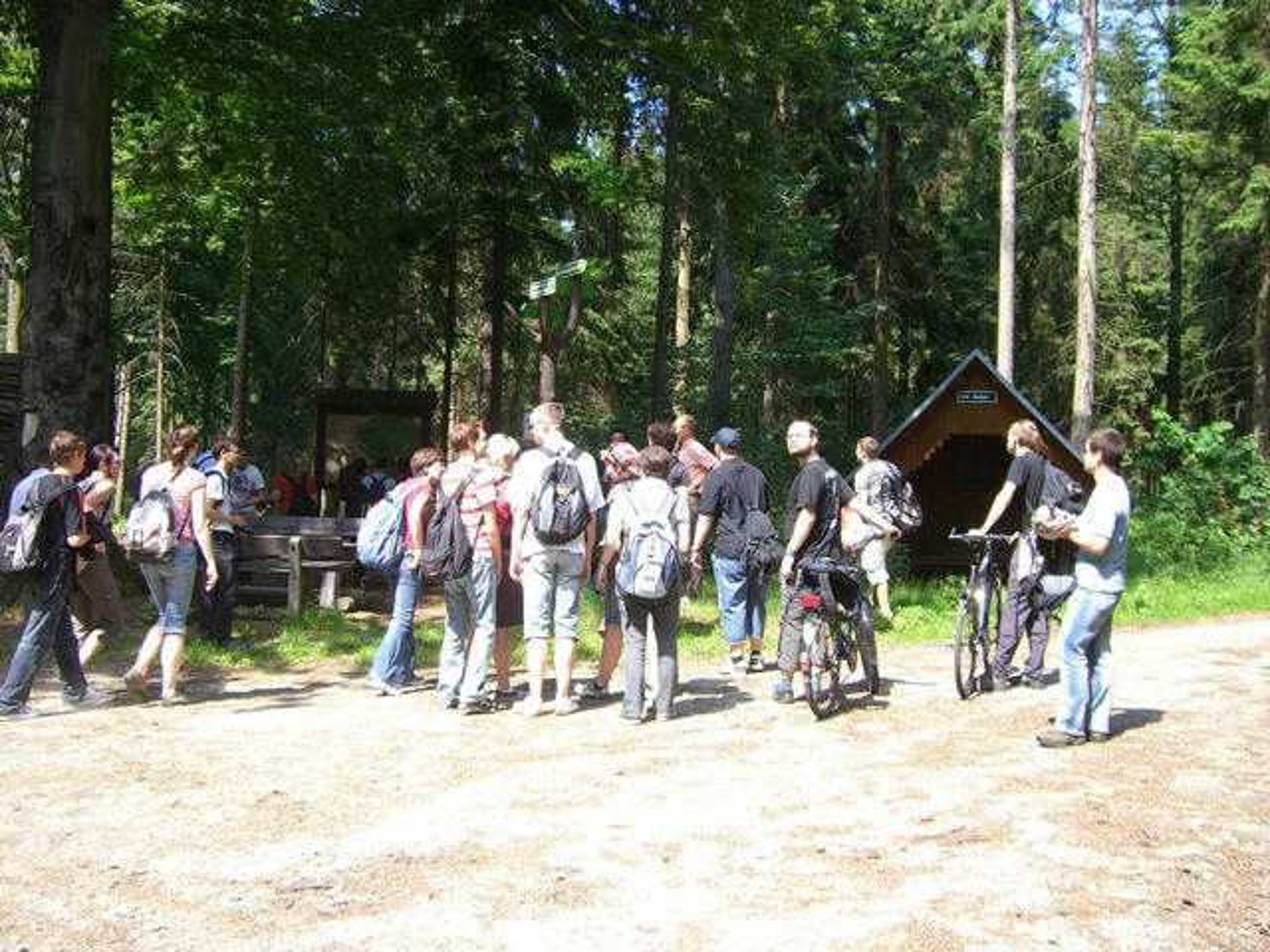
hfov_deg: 49.0
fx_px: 1394
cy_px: 476
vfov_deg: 37.7
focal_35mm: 38
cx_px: 635
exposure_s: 1/250
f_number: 2.7
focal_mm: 6.2
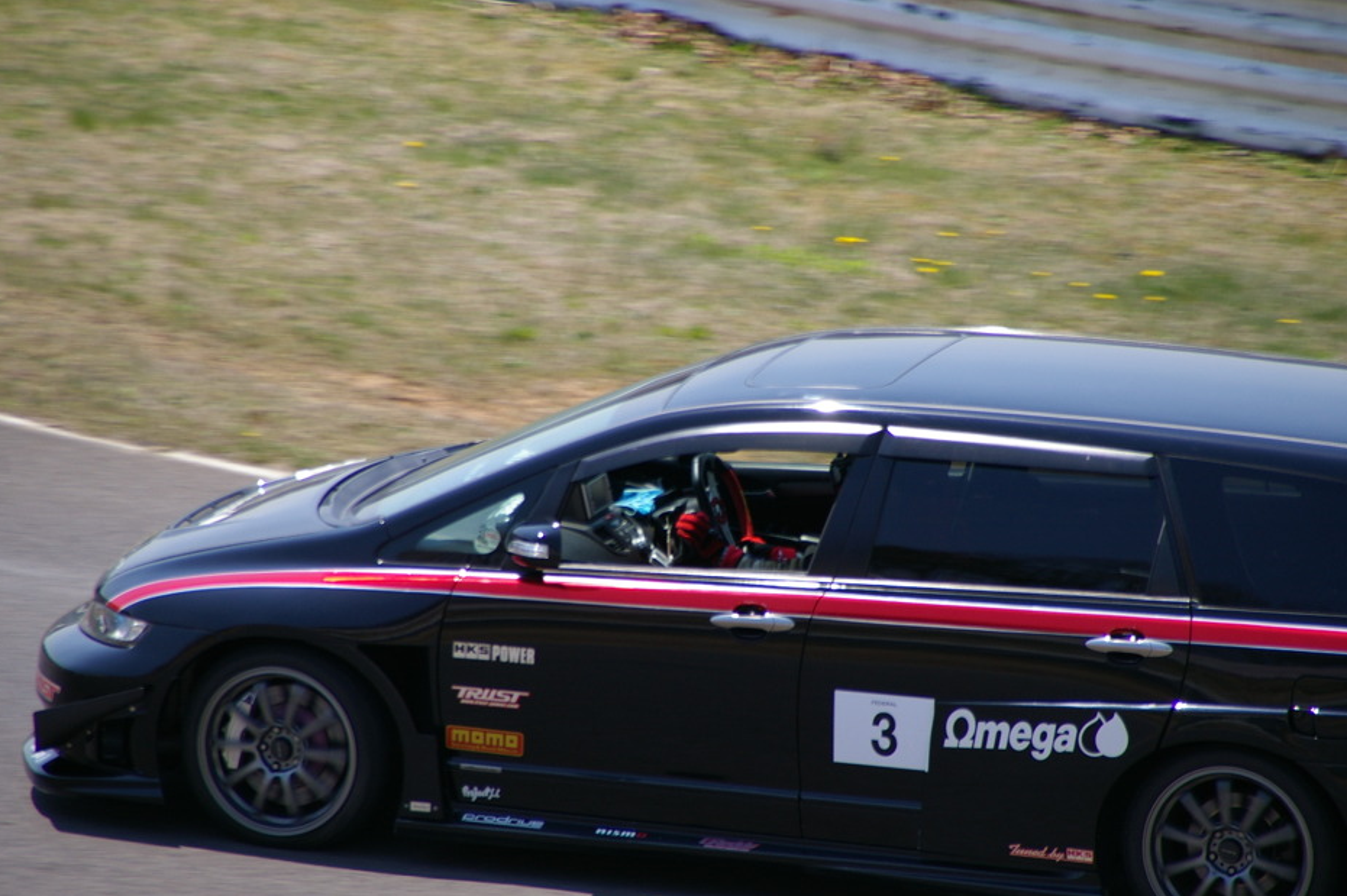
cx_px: 685
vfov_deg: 3.3
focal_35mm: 413
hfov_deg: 5.0
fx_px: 15444
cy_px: 481
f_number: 8
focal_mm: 250
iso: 200
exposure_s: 1/350
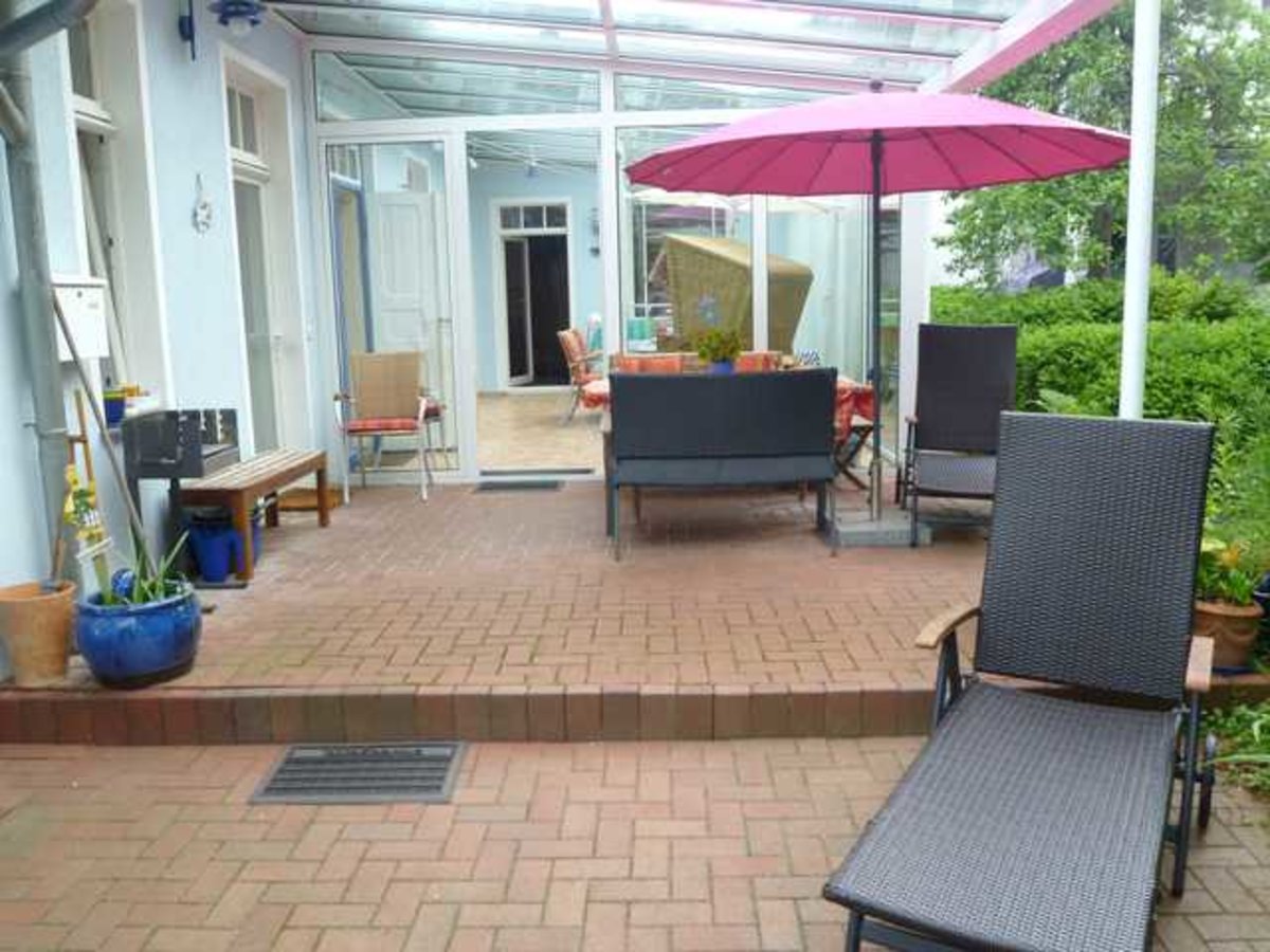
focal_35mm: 29
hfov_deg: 61.7
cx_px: 635
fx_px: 1064
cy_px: 476
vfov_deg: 48.2
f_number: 3
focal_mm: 5.2
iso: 80
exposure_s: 1/50
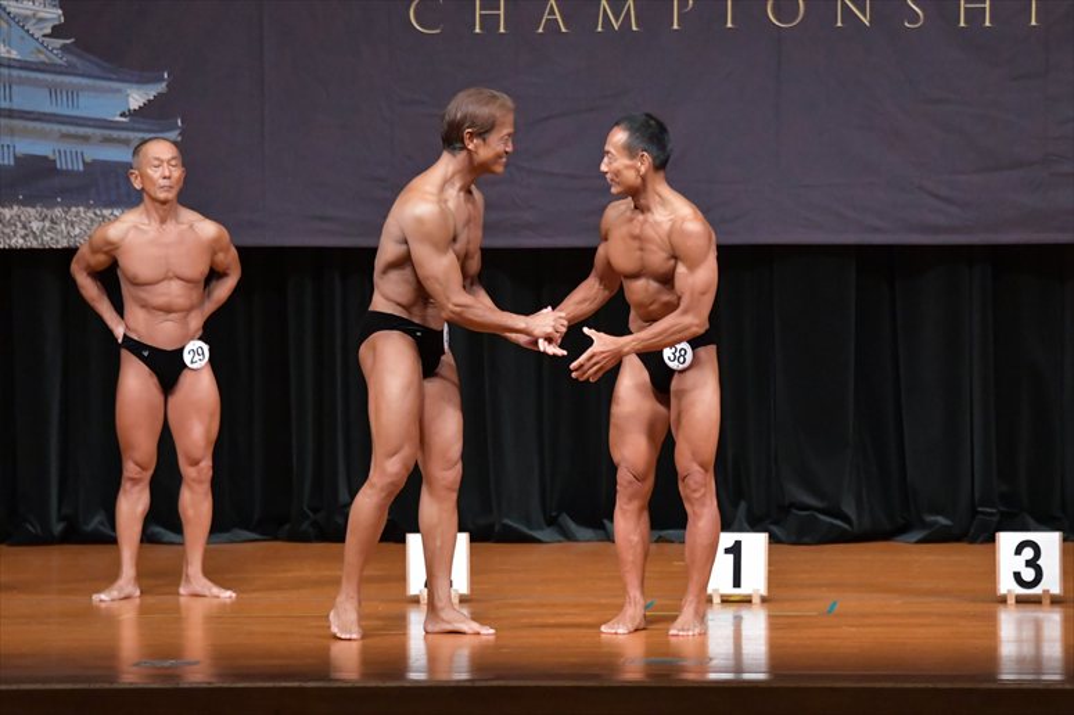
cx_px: 537
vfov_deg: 5.7
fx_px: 7157
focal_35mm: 240
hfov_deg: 8.6
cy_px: 358
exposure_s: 1/400
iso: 6400
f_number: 5.6
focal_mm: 160
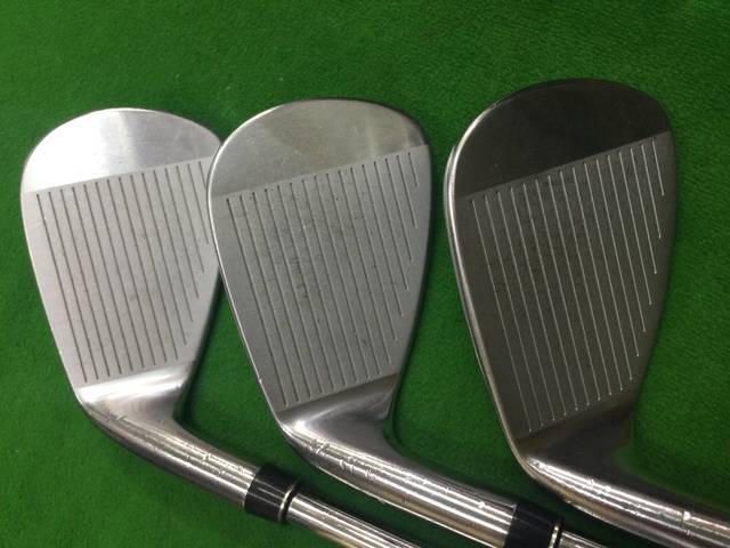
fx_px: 654
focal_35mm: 31
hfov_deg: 58.4
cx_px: 365
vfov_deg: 45.4
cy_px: 274
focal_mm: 3.3
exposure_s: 1/30
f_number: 2.4
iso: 80
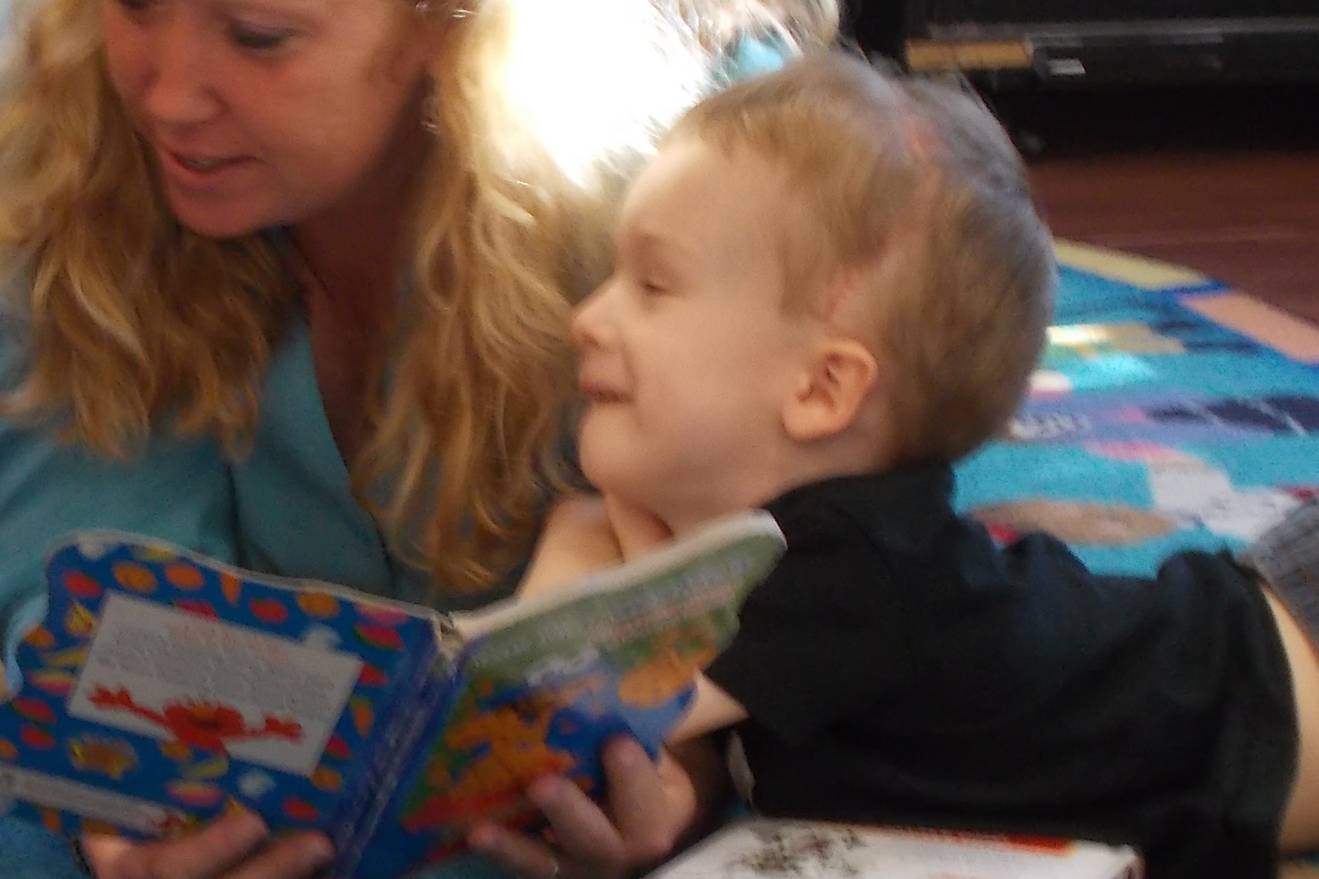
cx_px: 291
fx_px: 5092
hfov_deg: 14.7
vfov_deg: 9.9
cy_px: 469
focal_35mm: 139
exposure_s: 1/25
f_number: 4.5
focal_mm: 9
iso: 200
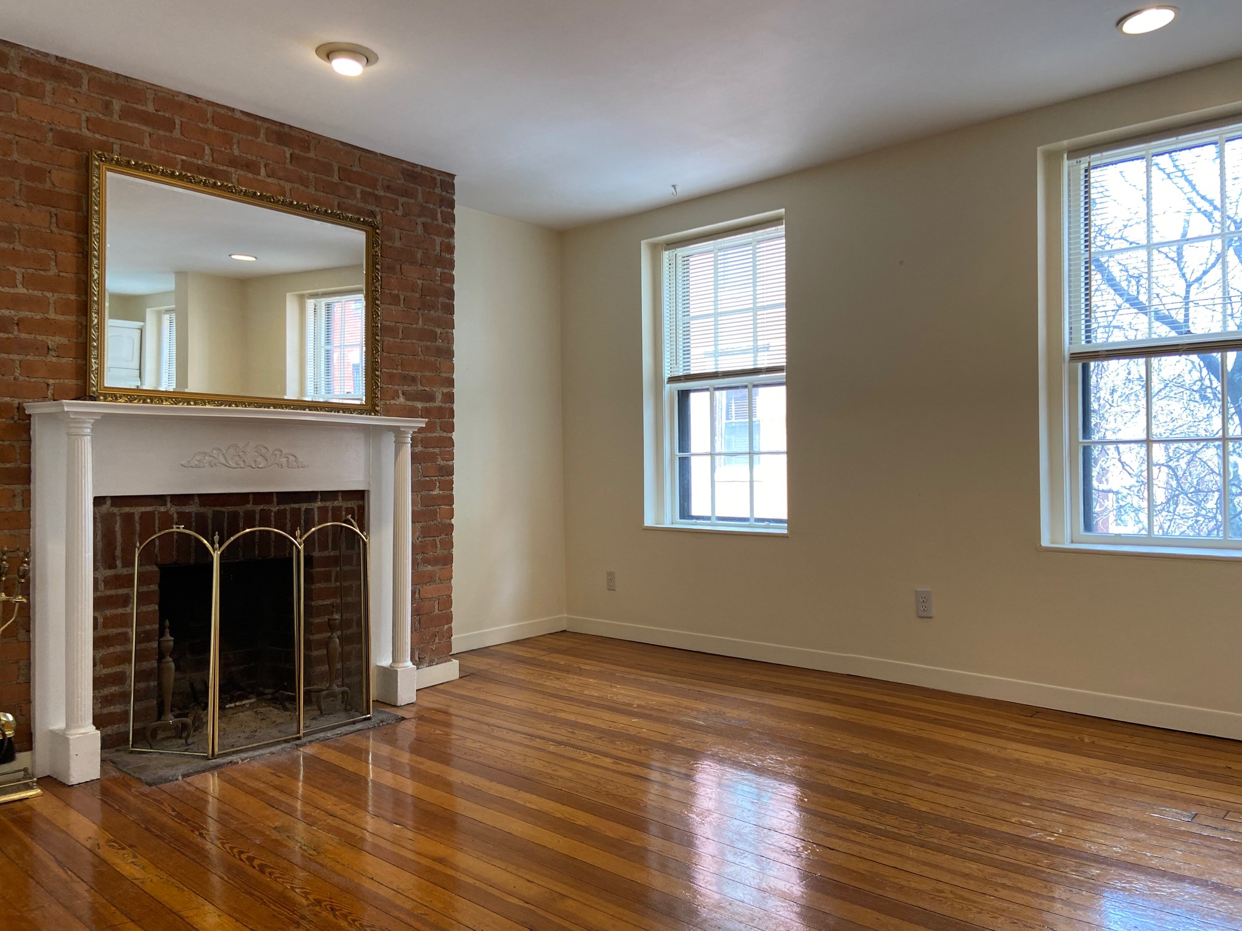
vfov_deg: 53.1
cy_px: 466
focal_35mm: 26
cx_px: 621
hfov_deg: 67.3
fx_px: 933
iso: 125
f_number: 1.8
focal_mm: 4.25
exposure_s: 1/120
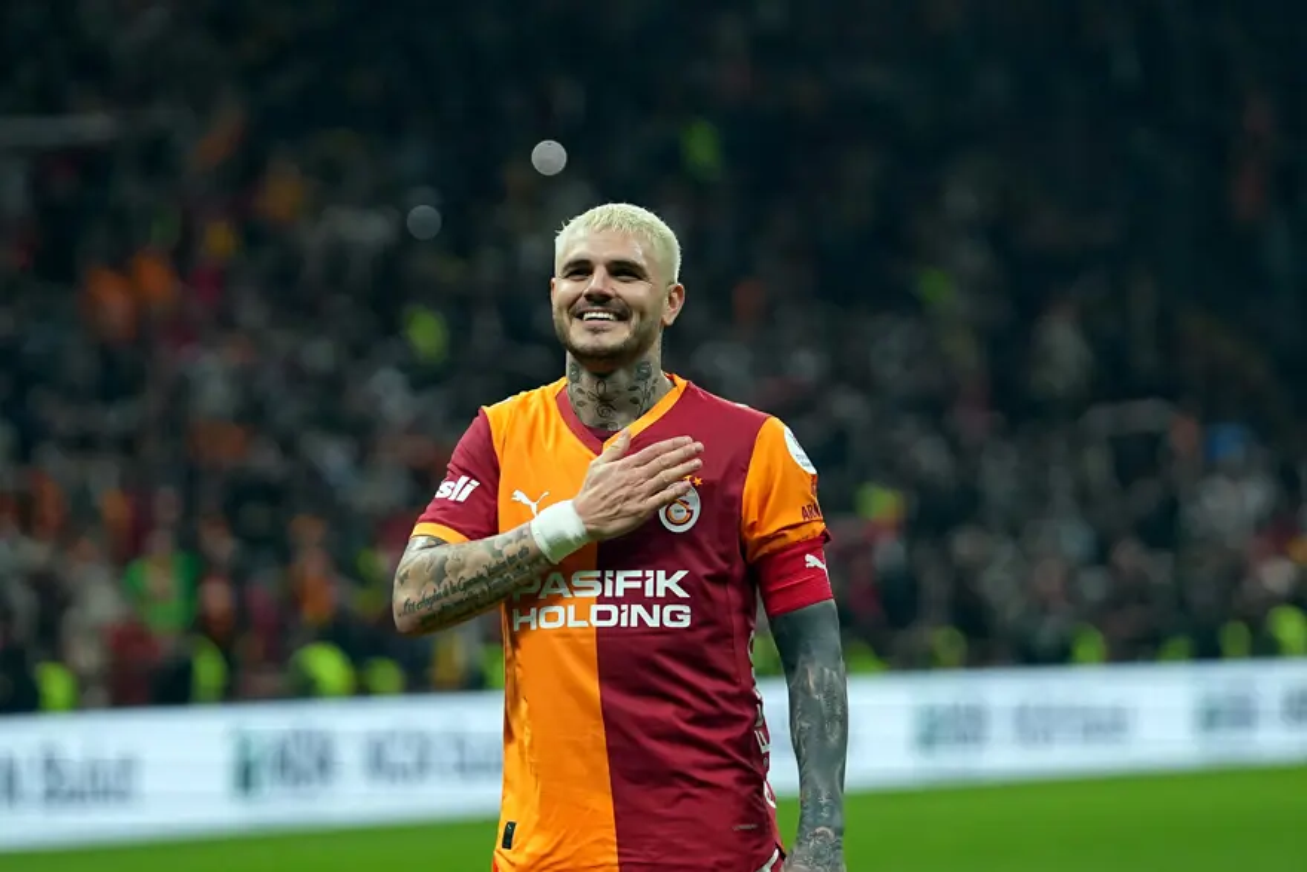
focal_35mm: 277
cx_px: 654
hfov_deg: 7.4
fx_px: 10058
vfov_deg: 5.0
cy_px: 436
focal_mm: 185
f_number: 3.2
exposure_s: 1/2500
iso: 2500
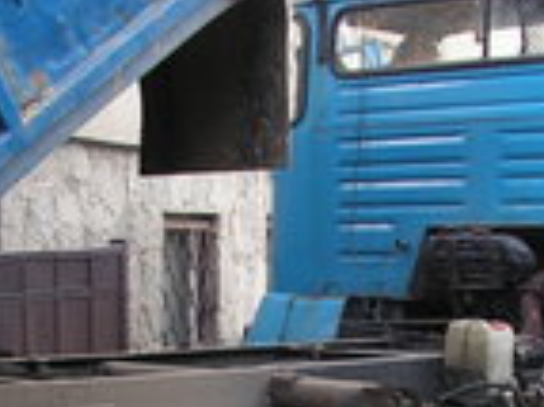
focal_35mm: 101
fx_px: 1586
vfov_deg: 14.3
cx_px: 266
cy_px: 445
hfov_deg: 19.5
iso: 64
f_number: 3.2
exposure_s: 1/40
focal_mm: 6
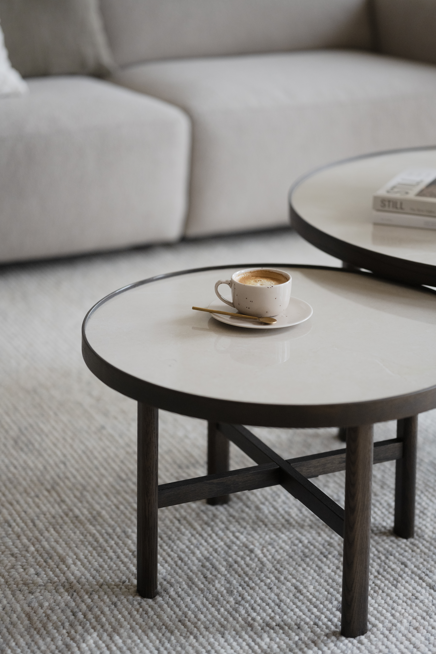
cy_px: 327
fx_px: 1544
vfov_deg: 23.9
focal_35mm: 85
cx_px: 218
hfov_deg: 16.1
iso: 800
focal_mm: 85
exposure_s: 1/100
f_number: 1.8
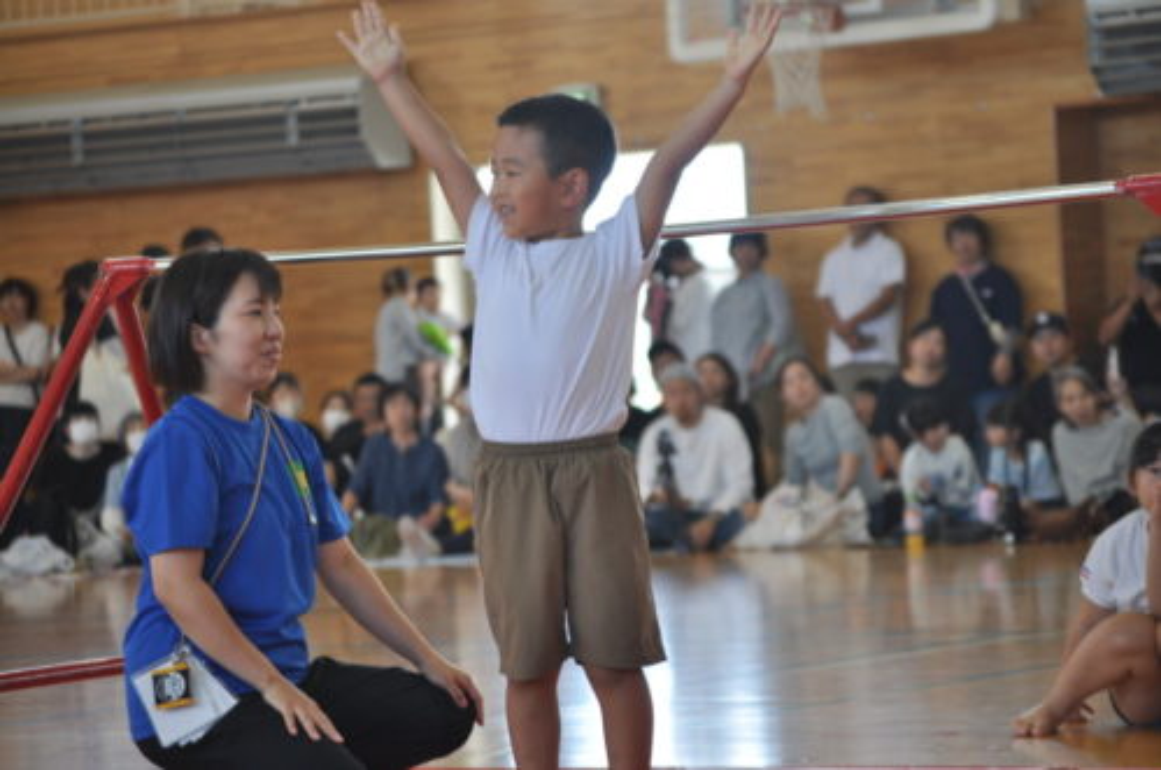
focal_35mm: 147
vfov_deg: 9.3
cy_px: 385
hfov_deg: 14.0
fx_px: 4733
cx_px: 580
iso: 200
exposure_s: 1/80
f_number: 4.5
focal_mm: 98
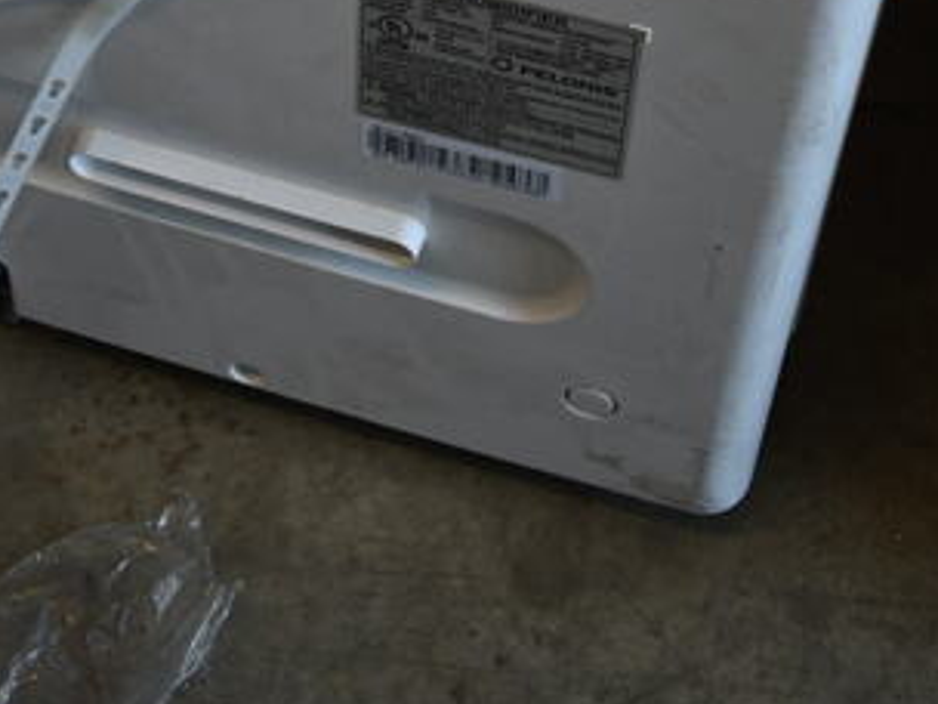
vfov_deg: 16.0
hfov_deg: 25.0
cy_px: -564
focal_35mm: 78
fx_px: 2114
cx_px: 435
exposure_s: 1/30
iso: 140
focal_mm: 18
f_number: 3.5
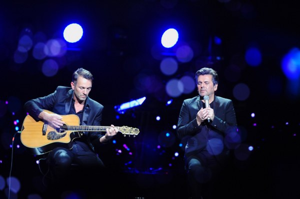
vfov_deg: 6.9
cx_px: 150
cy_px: 100
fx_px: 1665
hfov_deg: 10.3
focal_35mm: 200
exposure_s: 1/400
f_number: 2.8
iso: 5000
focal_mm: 200
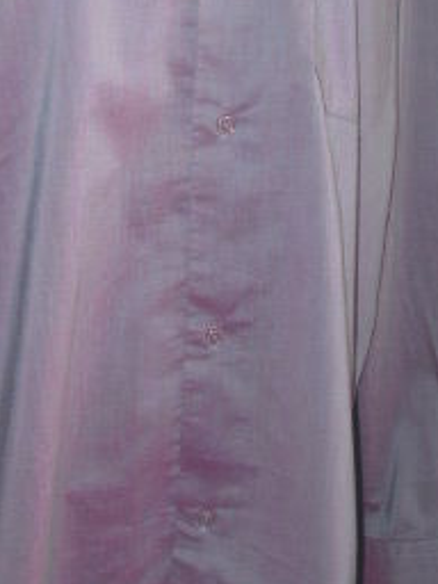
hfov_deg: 16.4
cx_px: 162
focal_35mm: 90
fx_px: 1518
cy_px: 171
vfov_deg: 21.6
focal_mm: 6.3
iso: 100
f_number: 3.1
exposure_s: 1/125
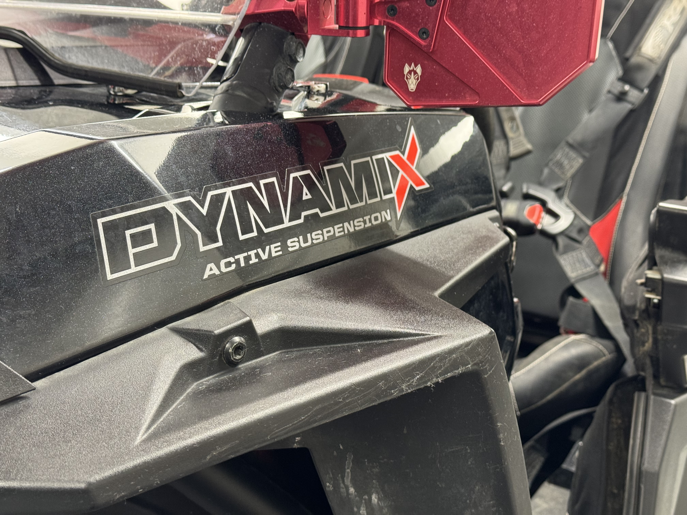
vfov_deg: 30.3
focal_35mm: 48
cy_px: 258
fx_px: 953
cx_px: 344
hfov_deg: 39.7
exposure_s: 1/33
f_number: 1.78
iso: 250
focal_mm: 6.86
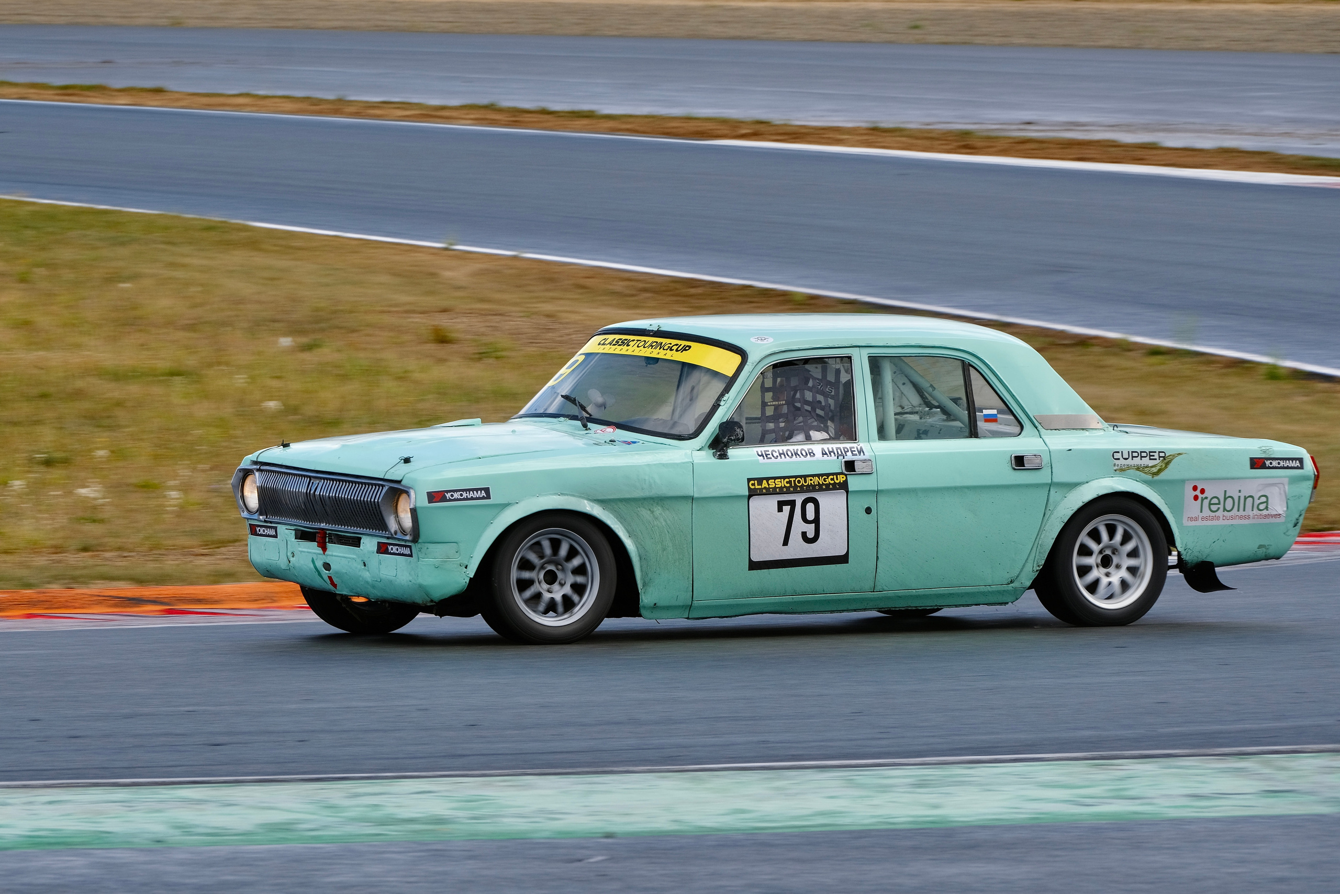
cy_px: 447
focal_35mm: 221
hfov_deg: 9.3
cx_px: 670
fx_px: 8226
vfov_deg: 6.2
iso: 160
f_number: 9
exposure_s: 1/250
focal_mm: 147.6
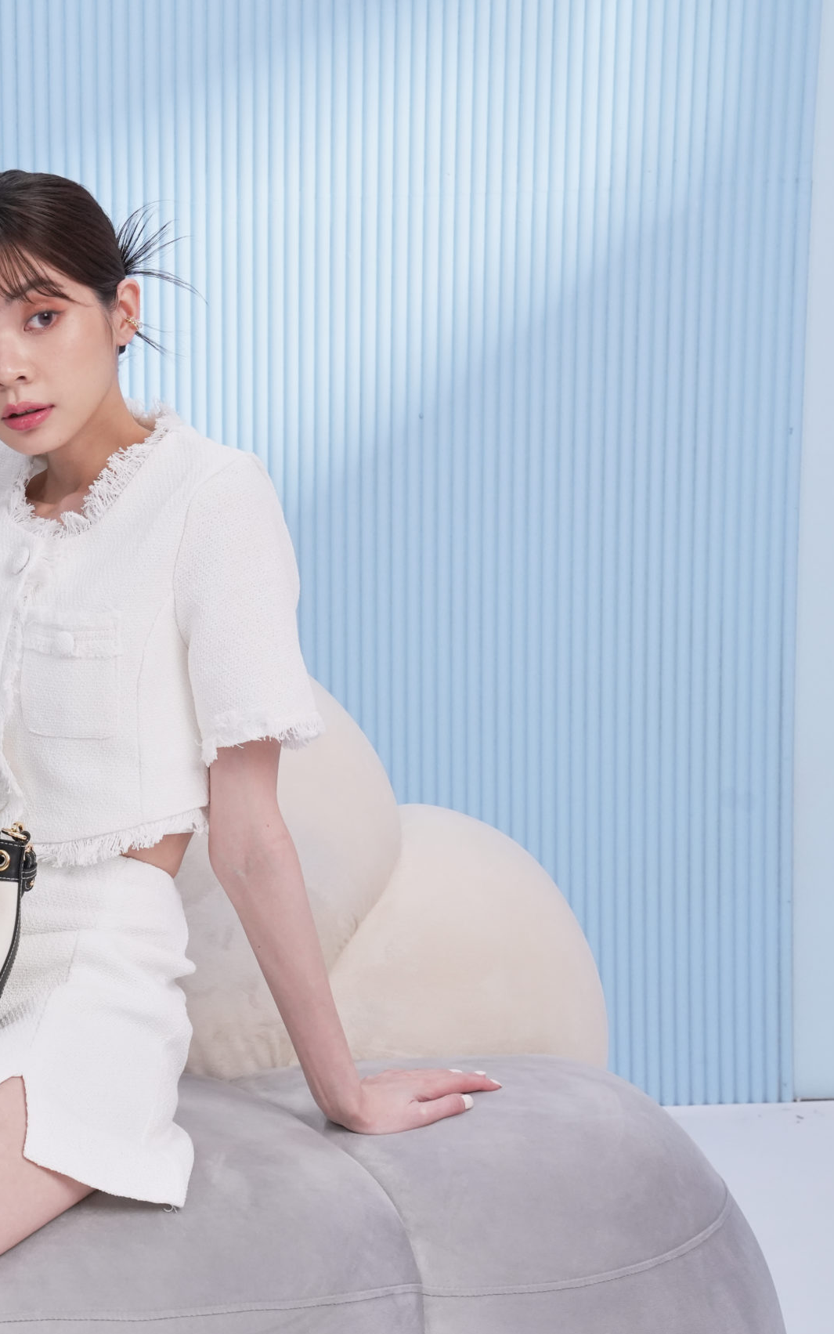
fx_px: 2617
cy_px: 667
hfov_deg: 17.5
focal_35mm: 72
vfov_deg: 28.6
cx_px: -96
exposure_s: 1/160
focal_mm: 47
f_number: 8
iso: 3200
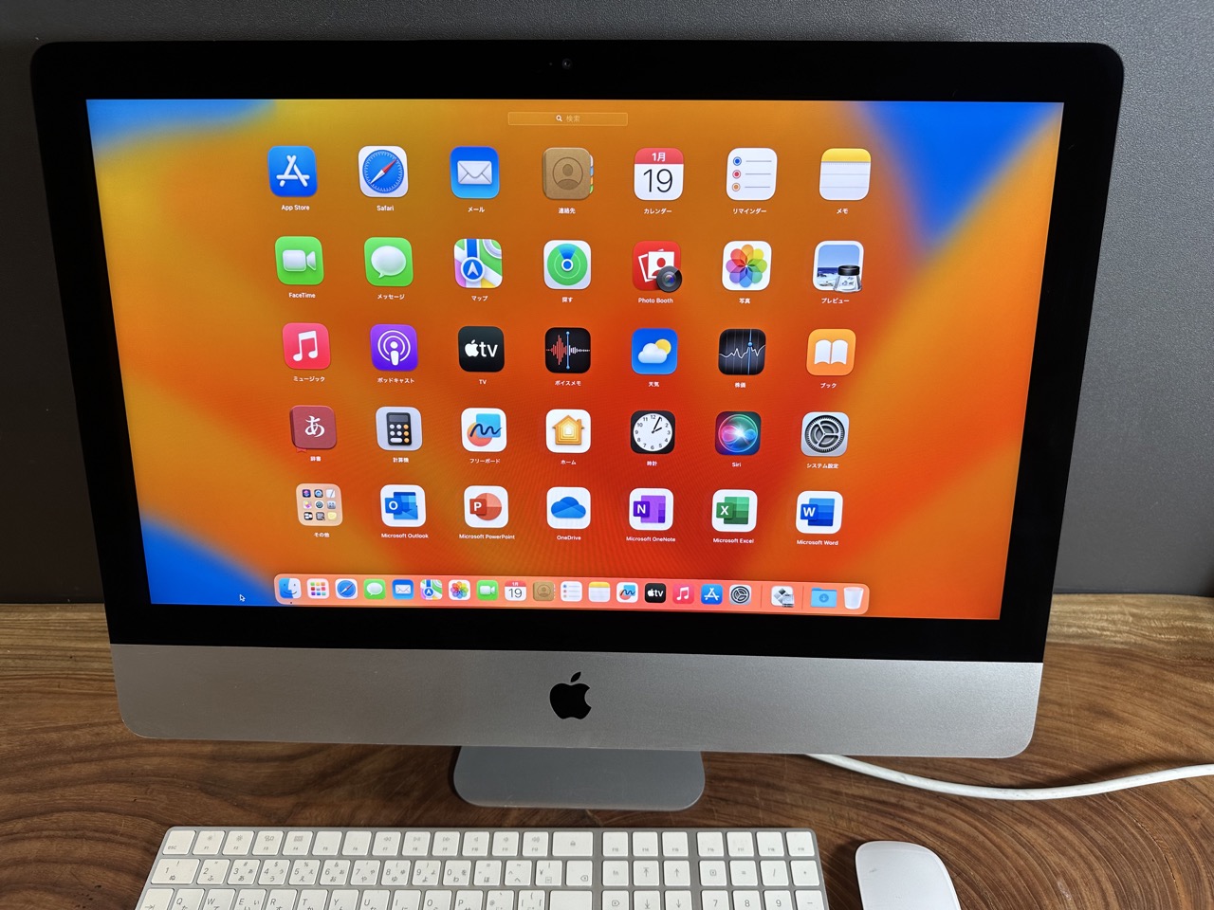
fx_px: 842
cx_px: 607
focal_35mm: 24
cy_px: 455
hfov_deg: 71.6
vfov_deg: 56.8
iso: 80
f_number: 1.78
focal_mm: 6.86
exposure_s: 1/100
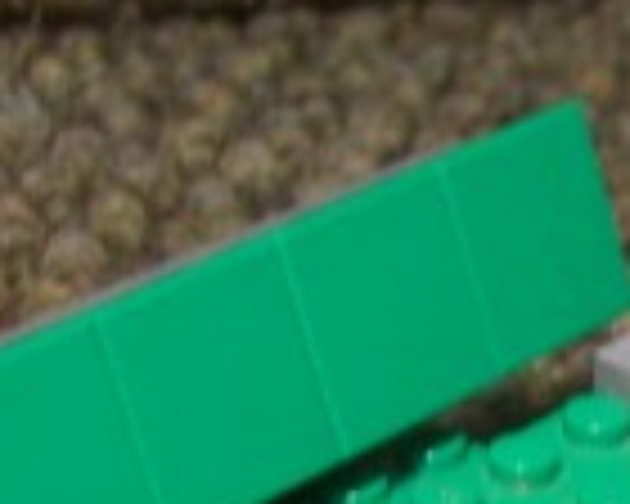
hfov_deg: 11.0
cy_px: 706
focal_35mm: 169
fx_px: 3151
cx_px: 900
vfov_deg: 9.0
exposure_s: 1/8
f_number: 2.8
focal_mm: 7.9
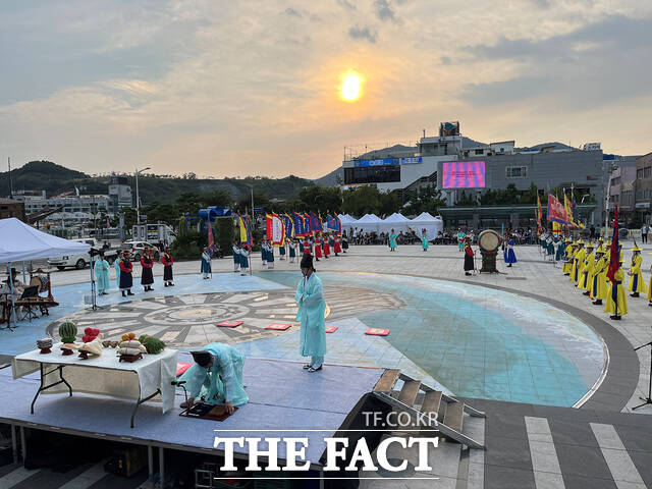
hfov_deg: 67.3
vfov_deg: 53.1
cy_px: 244
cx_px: 326
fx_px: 490
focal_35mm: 26
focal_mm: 5.1
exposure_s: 1/2825
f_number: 1.6
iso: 50
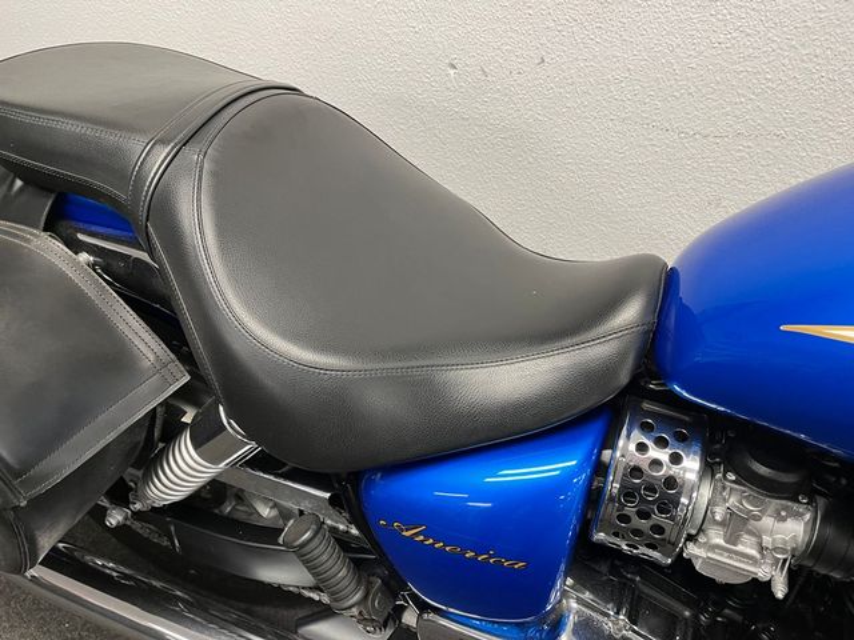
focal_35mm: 26
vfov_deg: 53.1
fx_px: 641
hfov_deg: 67.3
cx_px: 427
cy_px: 320
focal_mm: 5.1
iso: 160
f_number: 1.6
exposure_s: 1/50
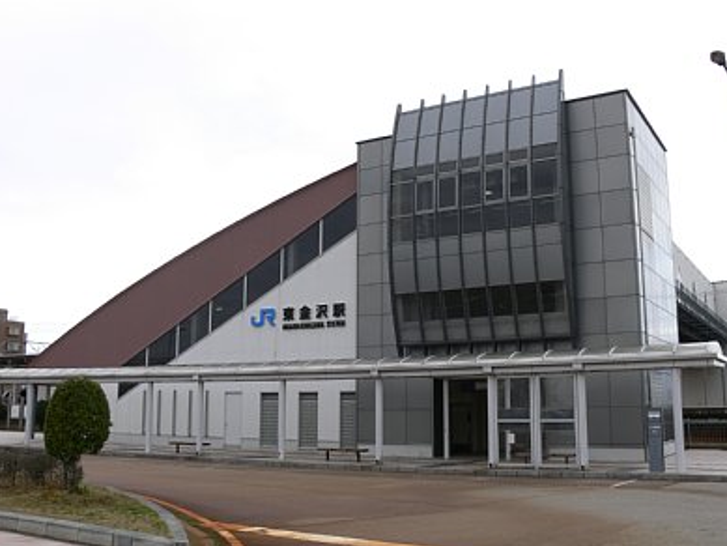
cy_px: 273
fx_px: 756
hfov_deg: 51.3
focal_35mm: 36
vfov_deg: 39.7
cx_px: 368
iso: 80
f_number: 5.6
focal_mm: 7.4
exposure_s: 1/100
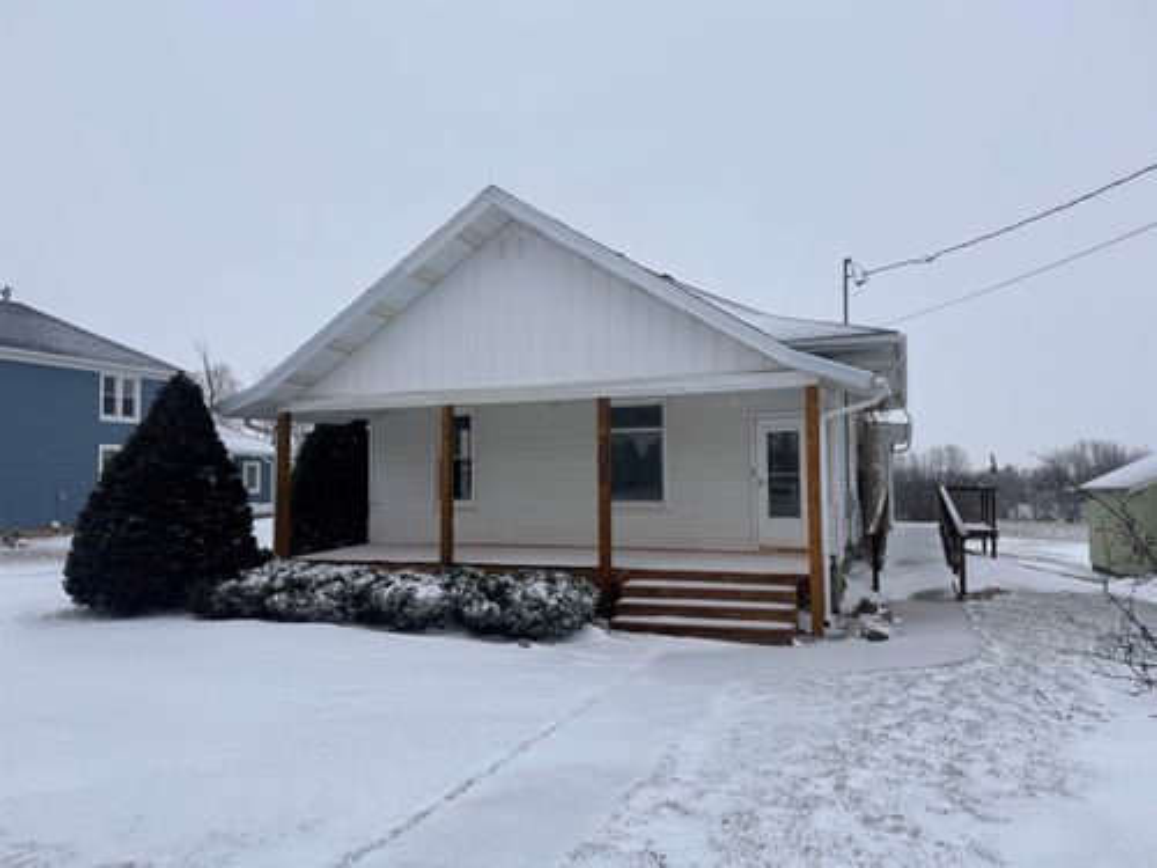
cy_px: 434
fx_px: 802
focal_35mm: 24
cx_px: 578
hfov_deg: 71.6
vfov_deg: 56.8
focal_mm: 6.76
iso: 80
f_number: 1.78
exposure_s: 1/1901
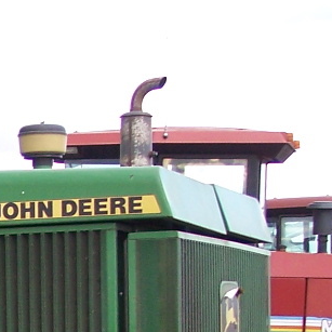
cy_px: 429
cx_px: -451
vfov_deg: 10.2
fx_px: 1823
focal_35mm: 168
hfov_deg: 9.3
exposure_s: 1/125
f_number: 3.4
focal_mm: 8
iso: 100
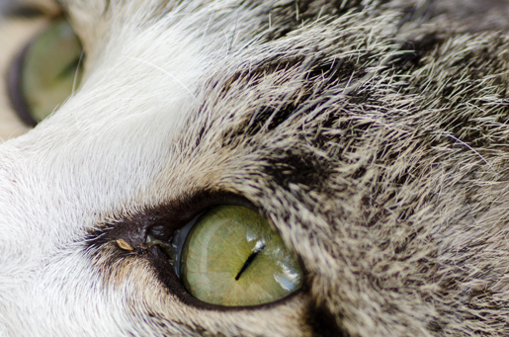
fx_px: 3330
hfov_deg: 8.7
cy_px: 256
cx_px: 217
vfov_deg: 5.8
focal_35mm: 236
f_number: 5.6
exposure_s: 1/500
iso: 400
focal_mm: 90
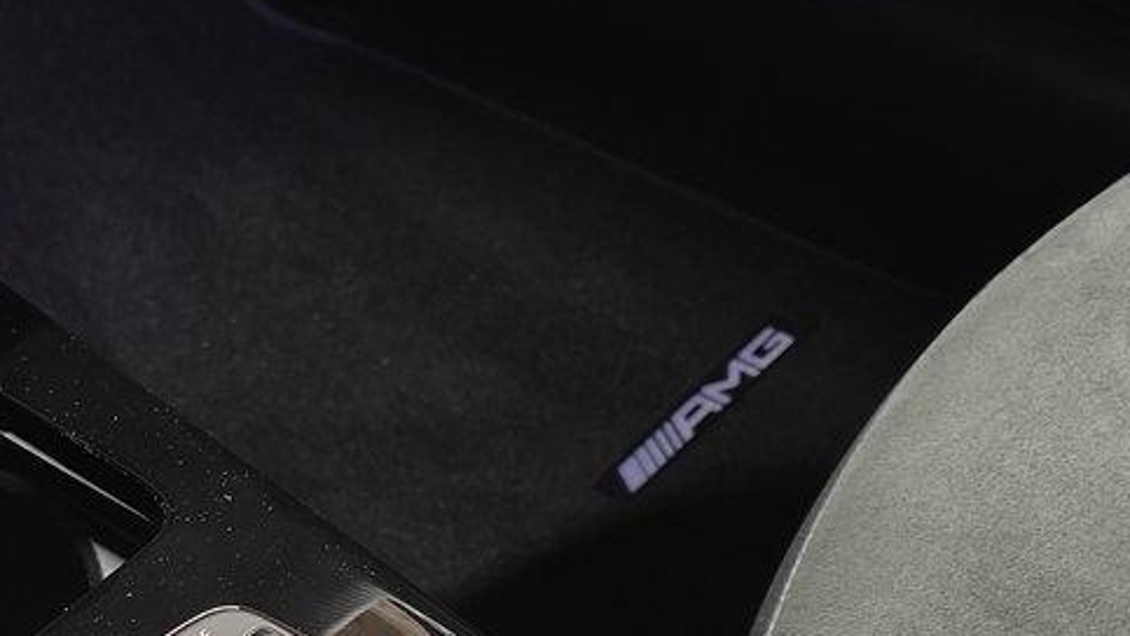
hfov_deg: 26.4
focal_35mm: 78
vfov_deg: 14.4
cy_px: 966
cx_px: 143
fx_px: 2338
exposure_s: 1/20
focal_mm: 5.59
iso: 1250
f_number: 1.8
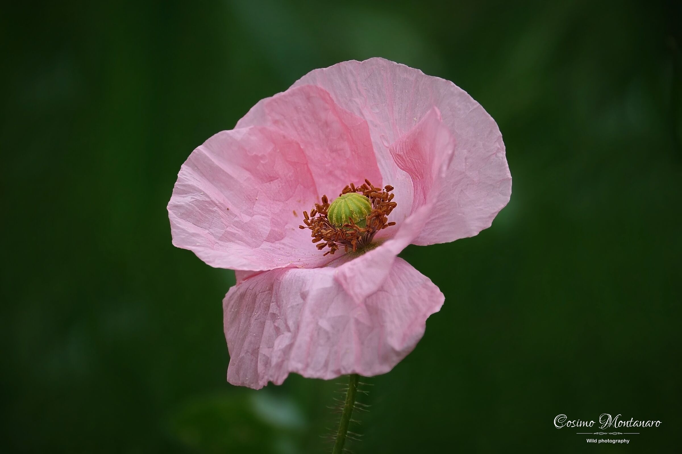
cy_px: 227
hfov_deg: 3.4
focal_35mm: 600
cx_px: 341
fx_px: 11366
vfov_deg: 2.3
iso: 160
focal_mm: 220
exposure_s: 1/250
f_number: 4
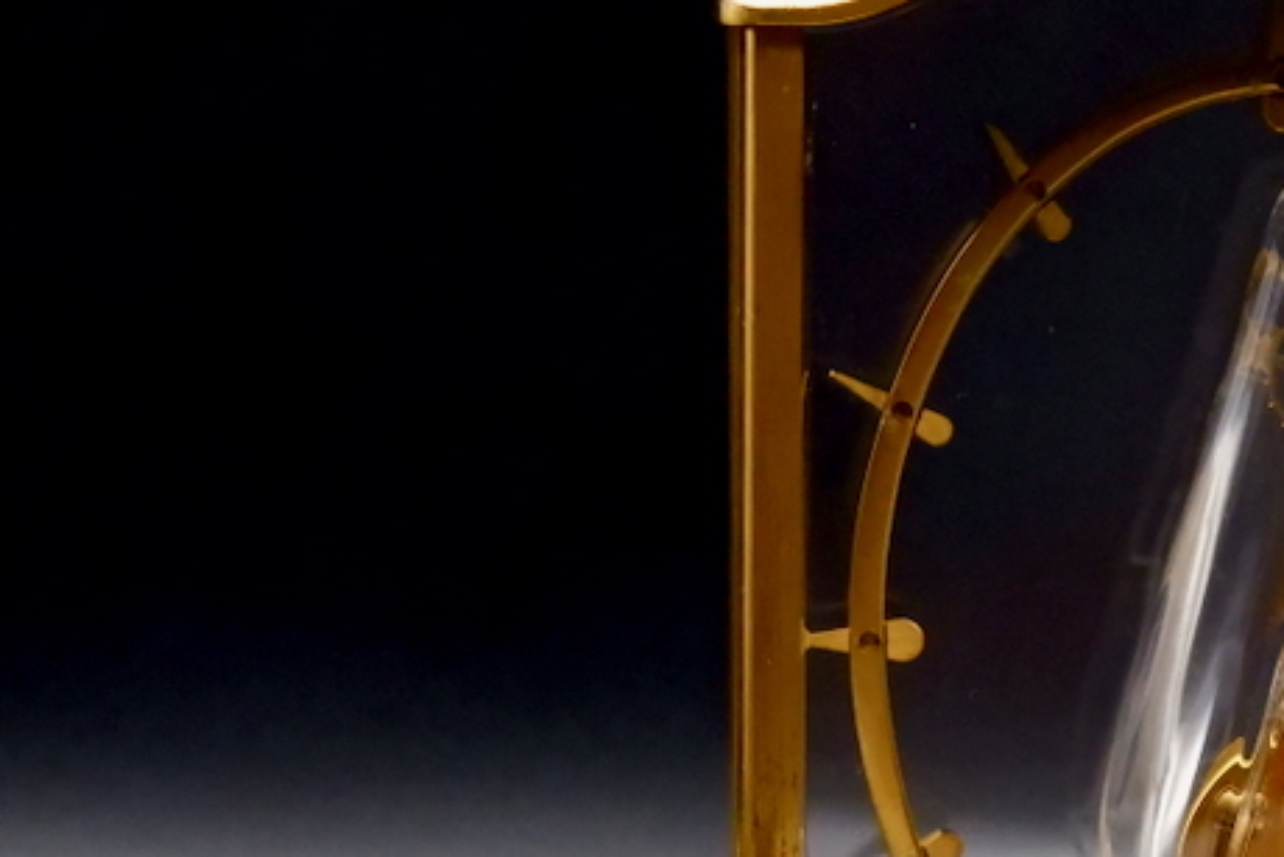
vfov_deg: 4.4
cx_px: 1306
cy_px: 543
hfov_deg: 6.6
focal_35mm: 310
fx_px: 11060
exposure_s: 1/4000
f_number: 4.5
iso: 6400
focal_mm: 70.5
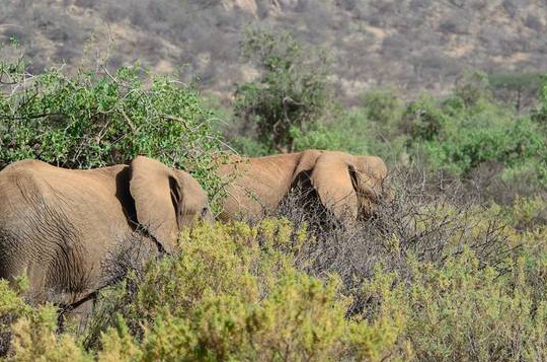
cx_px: 276
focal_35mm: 311
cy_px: 187
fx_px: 4713
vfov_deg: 4.4
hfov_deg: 6.6
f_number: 5
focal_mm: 160
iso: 180
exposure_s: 1/800
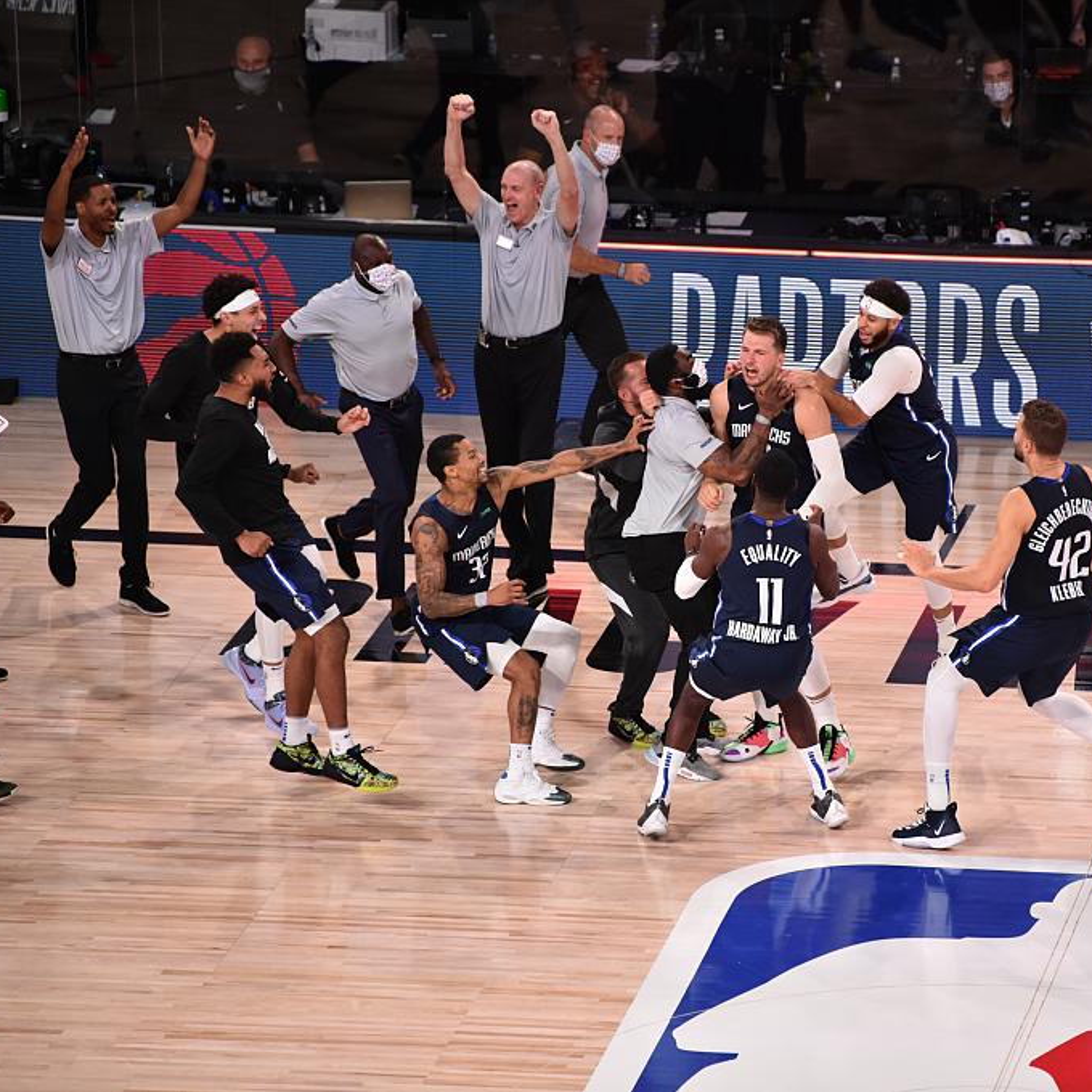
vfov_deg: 6.8
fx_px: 9137
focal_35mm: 256
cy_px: 546
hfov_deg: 6.8
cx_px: 779
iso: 3200
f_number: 2.8
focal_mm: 200
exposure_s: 1/2000
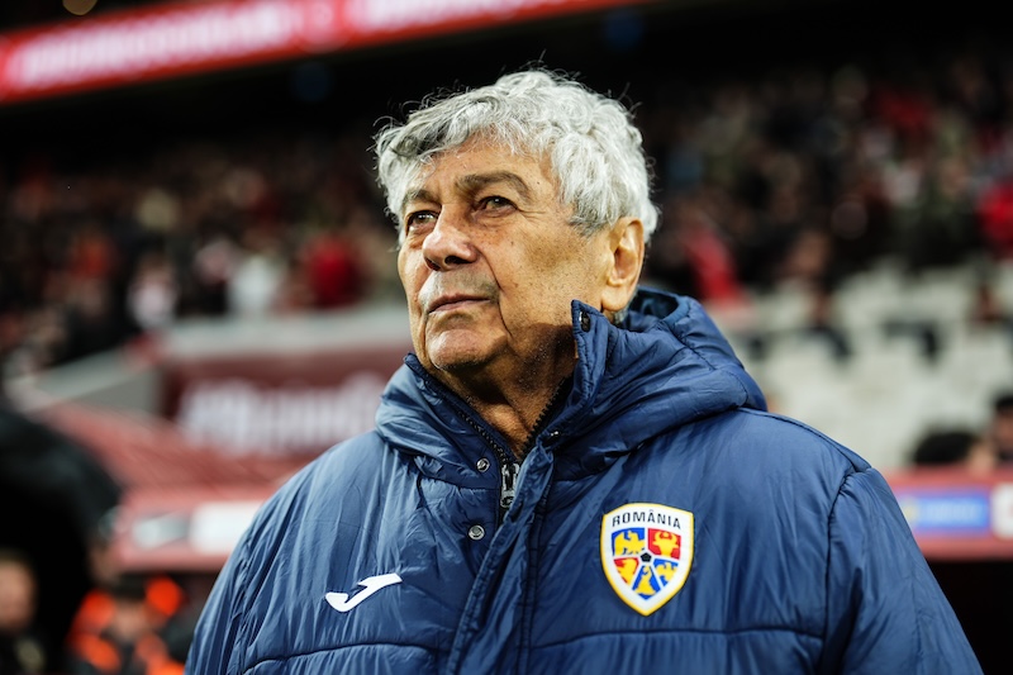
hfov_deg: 39.6
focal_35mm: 50
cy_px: 338
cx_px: 506
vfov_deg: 27.0
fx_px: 1407
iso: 320
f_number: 1.6
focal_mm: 50
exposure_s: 1/500
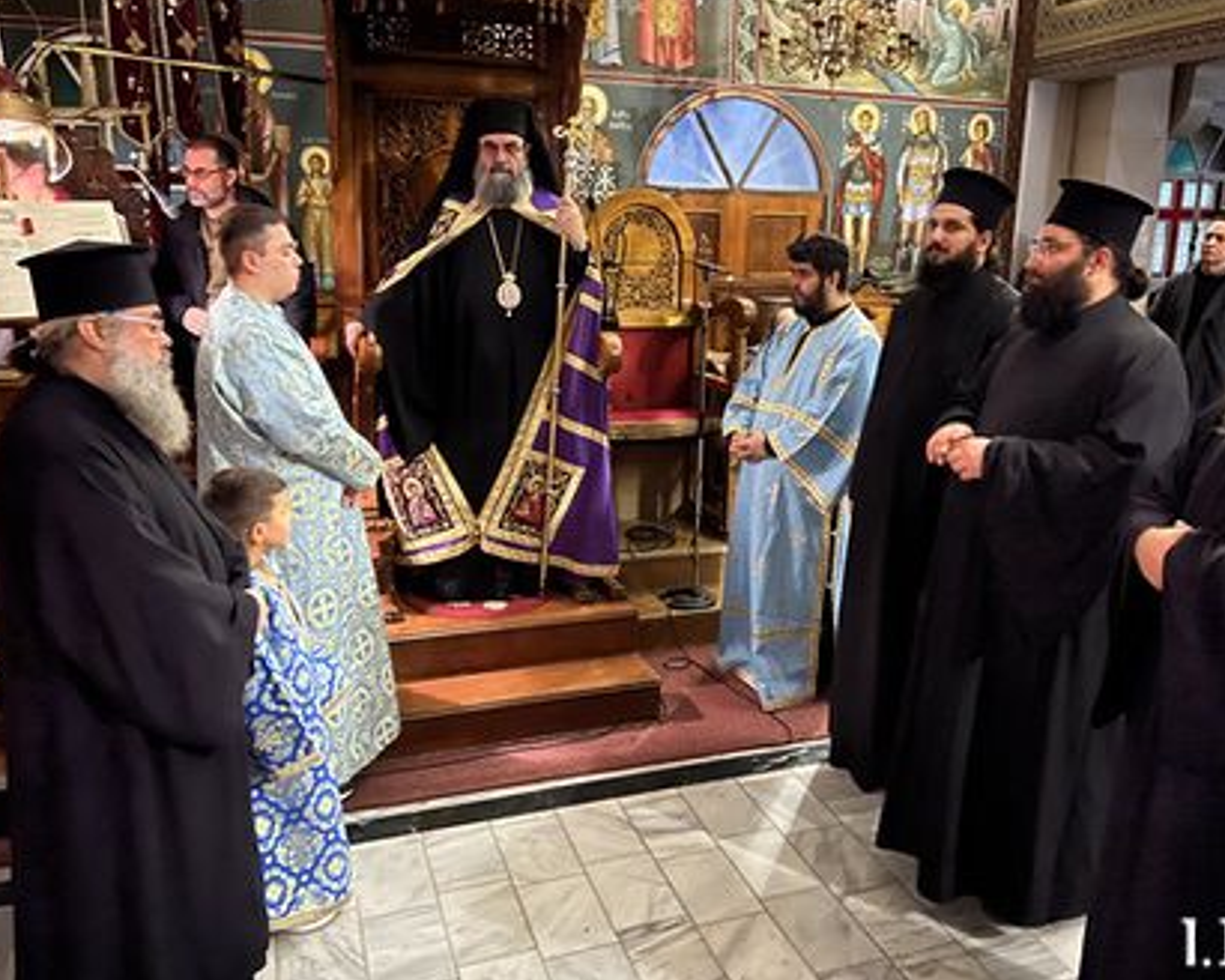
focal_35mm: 29
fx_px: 1051
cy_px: 465
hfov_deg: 60.4
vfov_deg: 50.0
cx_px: 657
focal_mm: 5.7
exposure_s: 1/14
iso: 2500
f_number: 1.5
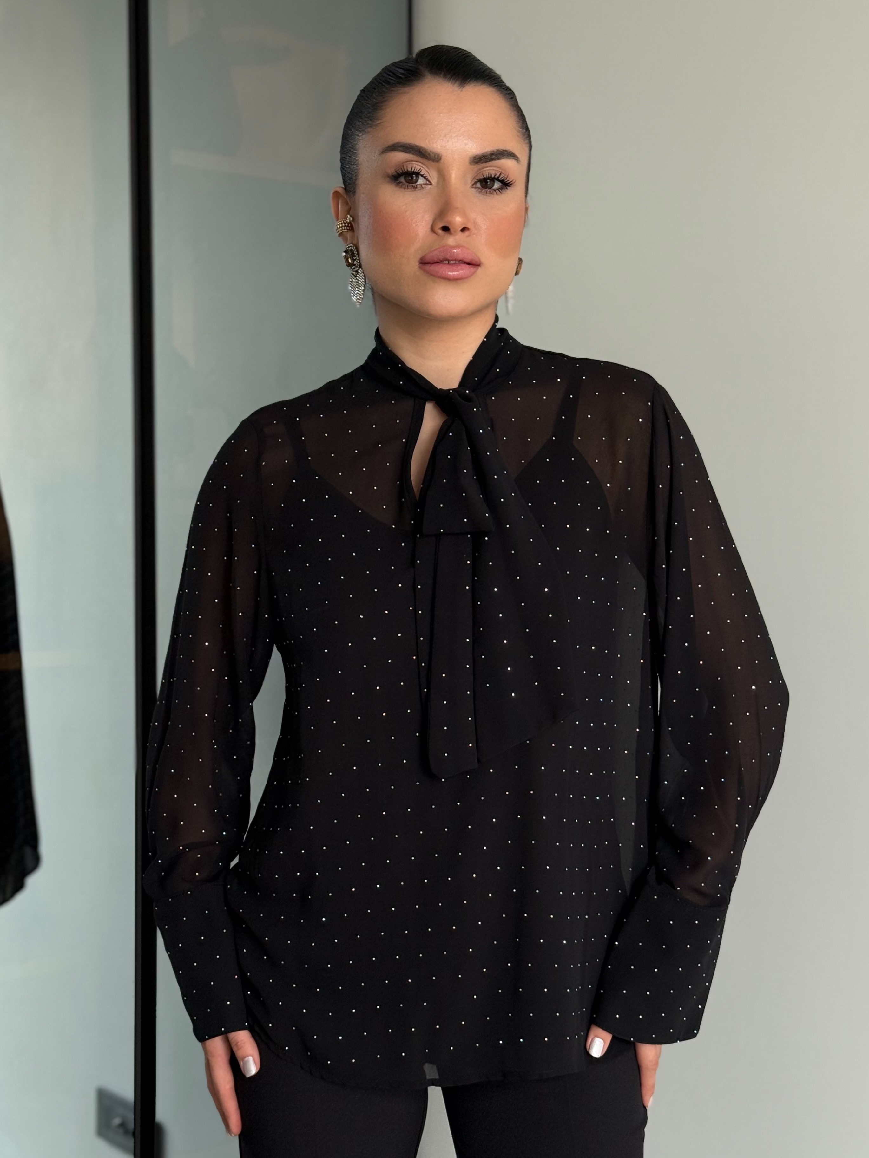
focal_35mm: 53
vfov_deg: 36.2
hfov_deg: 27.5
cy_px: 597
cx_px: 429
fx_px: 1774
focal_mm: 6.76
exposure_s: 1/86
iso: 125
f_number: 1.78
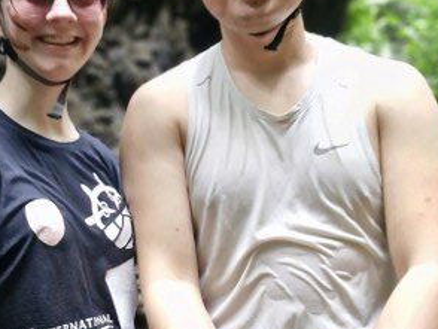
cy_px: 137
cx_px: 164
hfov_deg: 37.9
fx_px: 633
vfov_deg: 29.1
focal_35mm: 50
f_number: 1.8
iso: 640
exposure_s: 1/40
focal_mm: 5.54
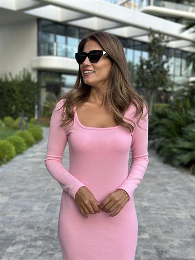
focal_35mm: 48
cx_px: 98
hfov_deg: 30.3
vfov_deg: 39.6
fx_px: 360
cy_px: 130
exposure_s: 1/431
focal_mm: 6.86
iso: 80
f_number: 1.78
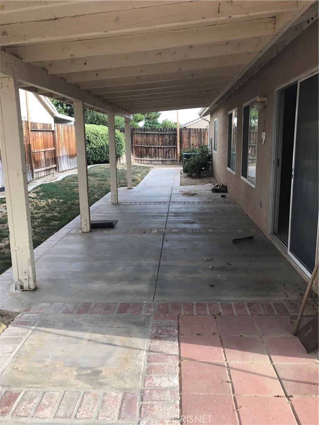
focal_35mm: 28
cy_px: 212
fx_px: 344
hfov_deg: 49.7
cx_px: 160
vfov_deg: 63.4
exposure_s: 1/173
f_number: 1.8
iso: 20
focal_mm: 3.99
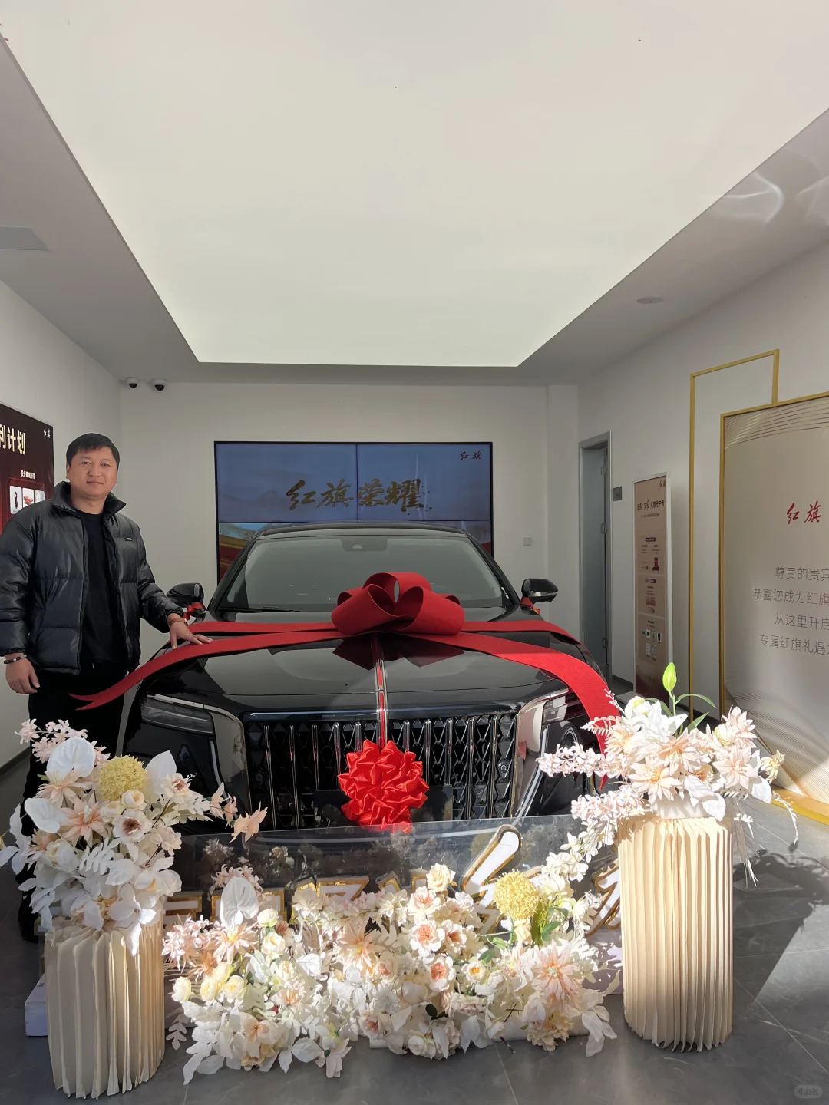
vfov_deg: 67.3
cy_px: 552
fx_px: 830
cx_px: 414
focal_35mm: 26
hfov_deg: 53.1
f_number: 1.6
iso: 50
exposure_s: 1/1117
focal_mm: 5.1
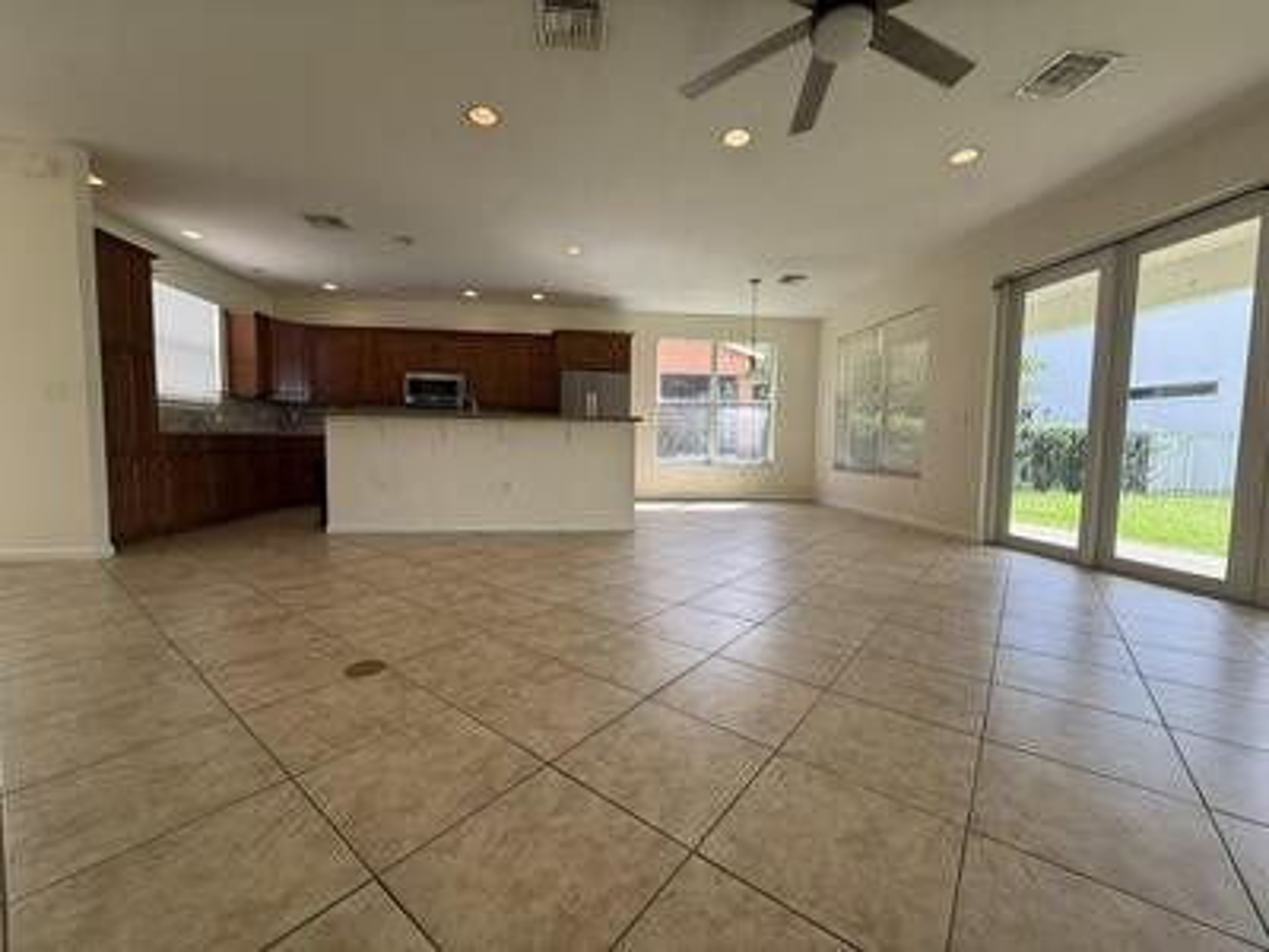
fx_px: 513
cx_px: 634
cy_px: 476
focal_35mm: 14
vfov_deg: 85.7
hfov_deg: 102.1
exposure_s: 1/203
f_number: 2.2
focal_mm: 2.22
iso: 50
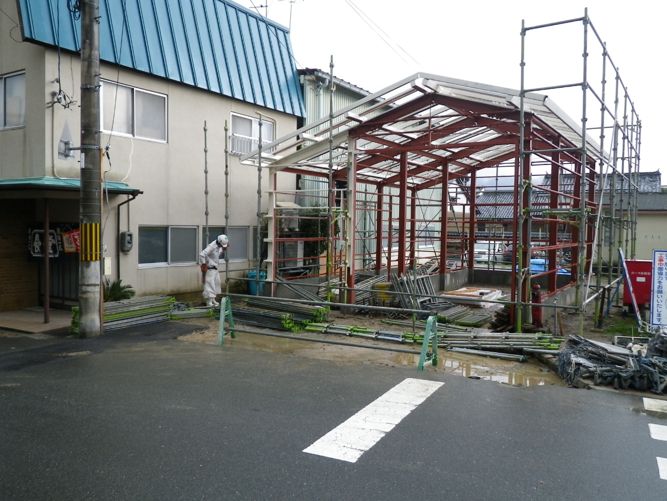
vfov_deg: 49.7
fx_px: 540
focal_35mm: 28
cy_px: 250
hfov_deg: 63.4
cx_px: 334
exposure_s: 1/80
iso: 80
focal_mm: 5
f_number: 3.5
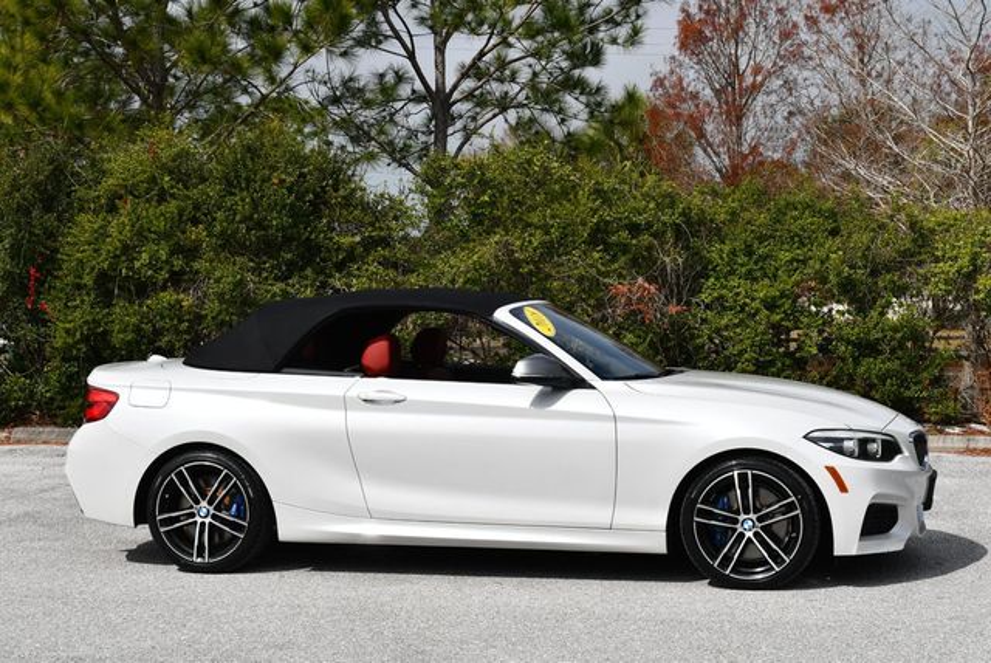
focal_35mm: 64
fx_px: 1763
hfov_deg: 31.4
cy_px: 332
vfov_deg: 21.3
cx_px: 496
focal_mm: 32
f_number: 9
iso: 100
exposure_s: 1/320
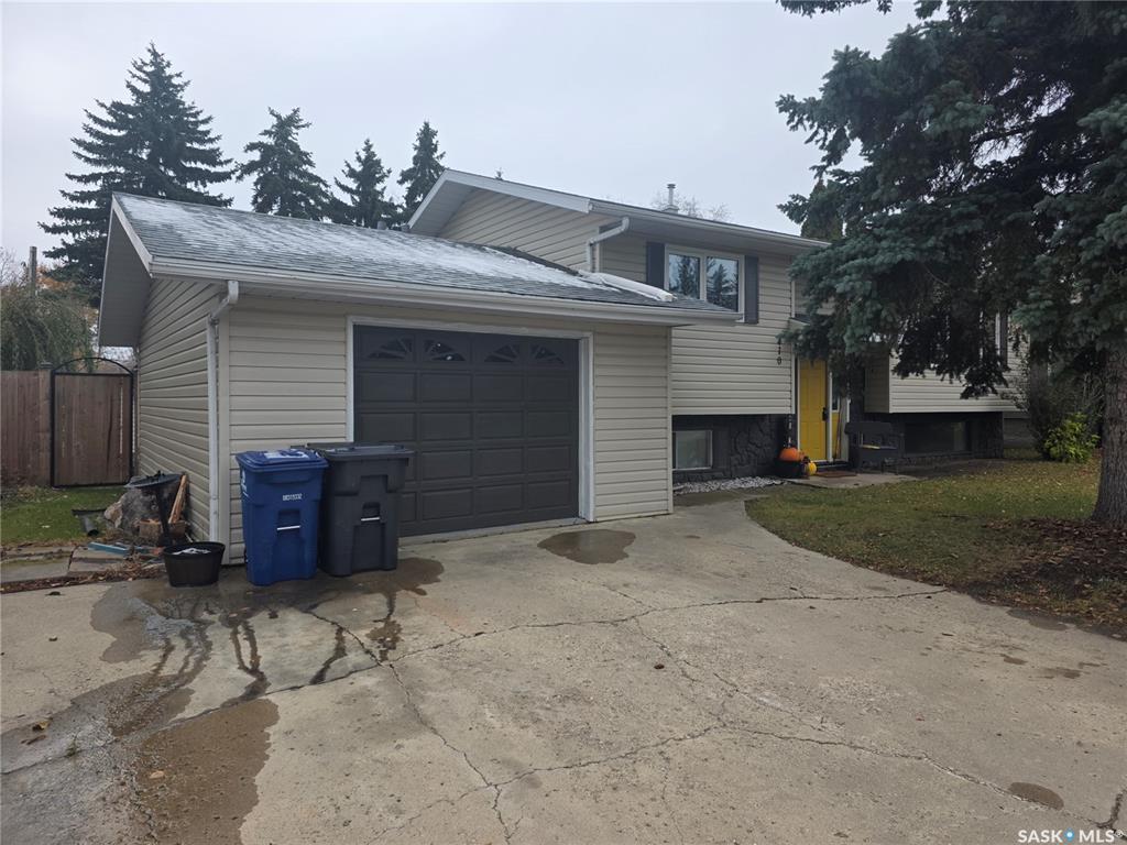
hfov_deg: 73.9
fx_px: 749
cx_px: 564
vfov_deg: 58.9
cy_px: 422
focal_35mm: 23
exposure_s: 1/1889
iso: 80
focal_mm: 6.3
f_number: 1.7
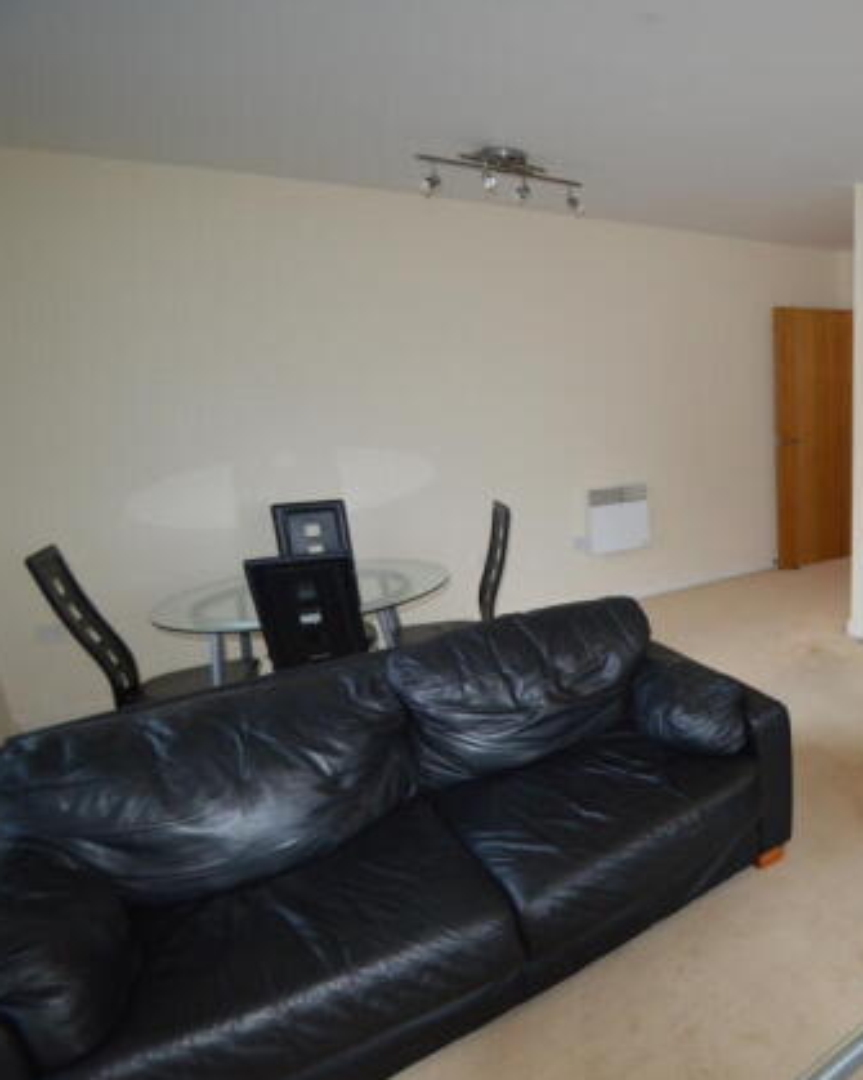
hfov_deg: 54.2
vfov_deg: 75.1
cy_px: 534
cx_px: 791
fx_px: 703
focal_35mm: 22
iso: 720
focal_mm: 10
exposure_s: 1/60
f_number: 3.5
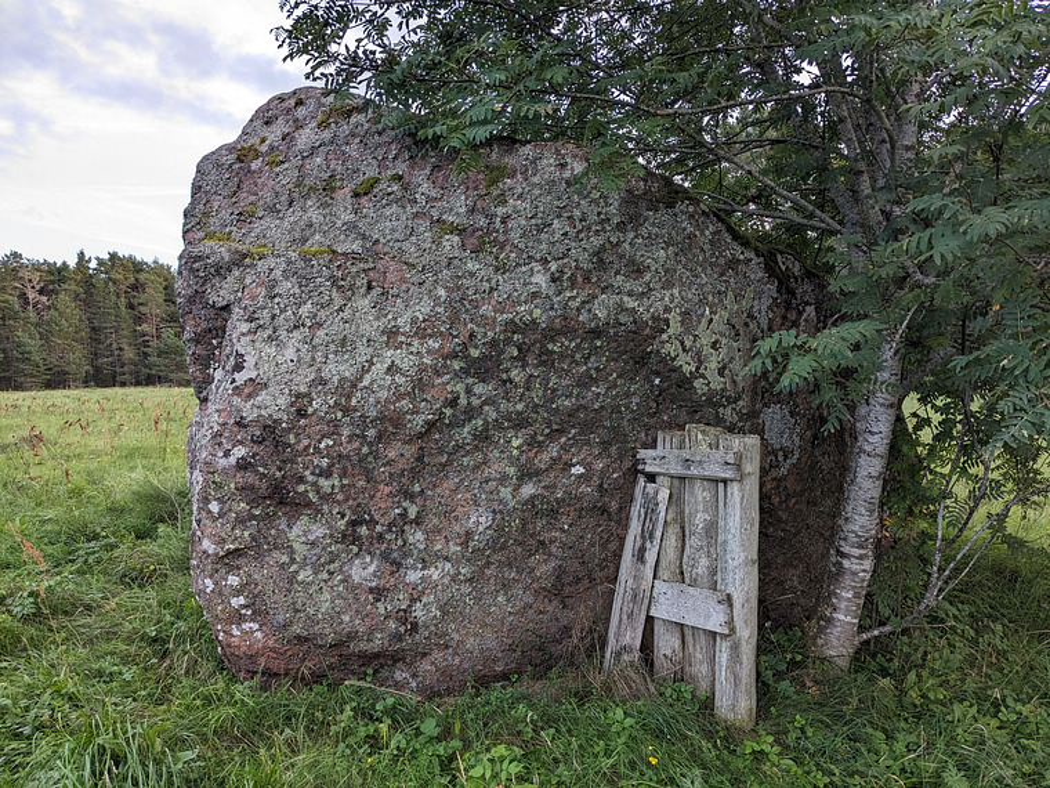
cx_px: 525
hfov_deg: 65.3
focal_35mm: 27
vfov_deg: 51.4
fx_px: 819
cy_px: 394
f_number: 1.73
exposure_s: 1/103
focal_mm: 4.38
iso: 36
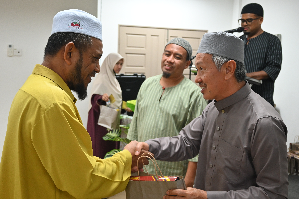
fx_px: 318
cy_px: 100
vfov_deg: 34.8
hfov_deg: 50.4
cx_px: 150
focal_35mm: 38
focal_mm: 25.5
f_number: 4.2
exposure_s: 1/125
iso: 1250
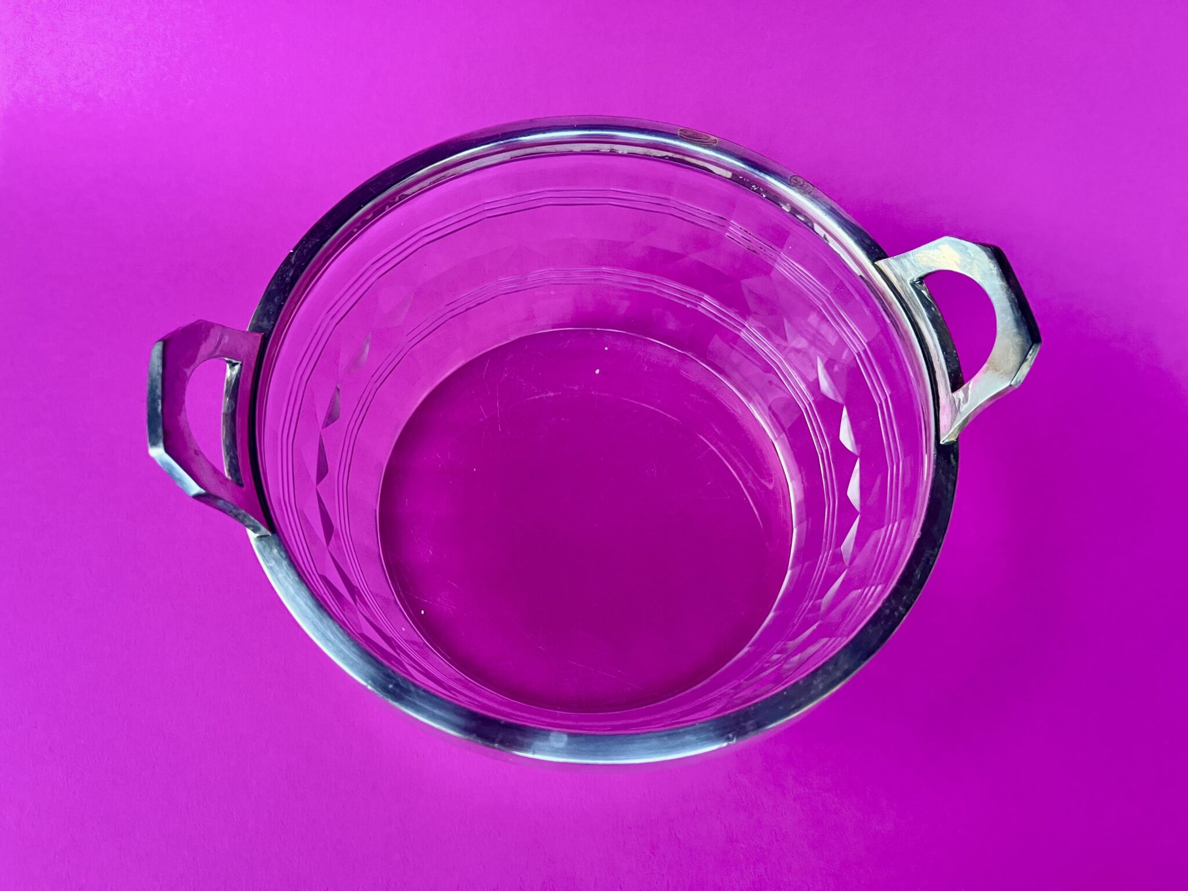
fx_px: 892
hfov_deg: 67.3
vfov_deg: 53.1
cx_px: 594
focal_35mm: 26
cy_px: 446
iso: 400
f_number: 1.6
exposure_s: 1/60
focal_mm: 5.1
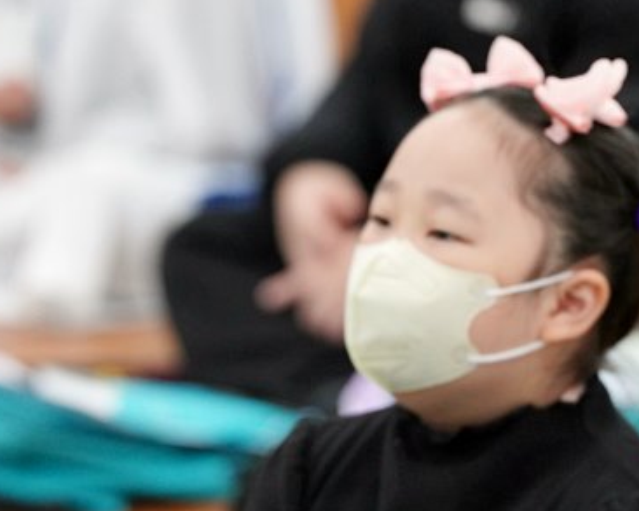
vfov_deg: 3.4
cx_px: 454
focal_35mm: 461
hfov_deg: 4.2
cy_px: 370
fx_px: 8721
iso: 4000
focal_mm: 200
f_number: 4
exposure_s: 1/250
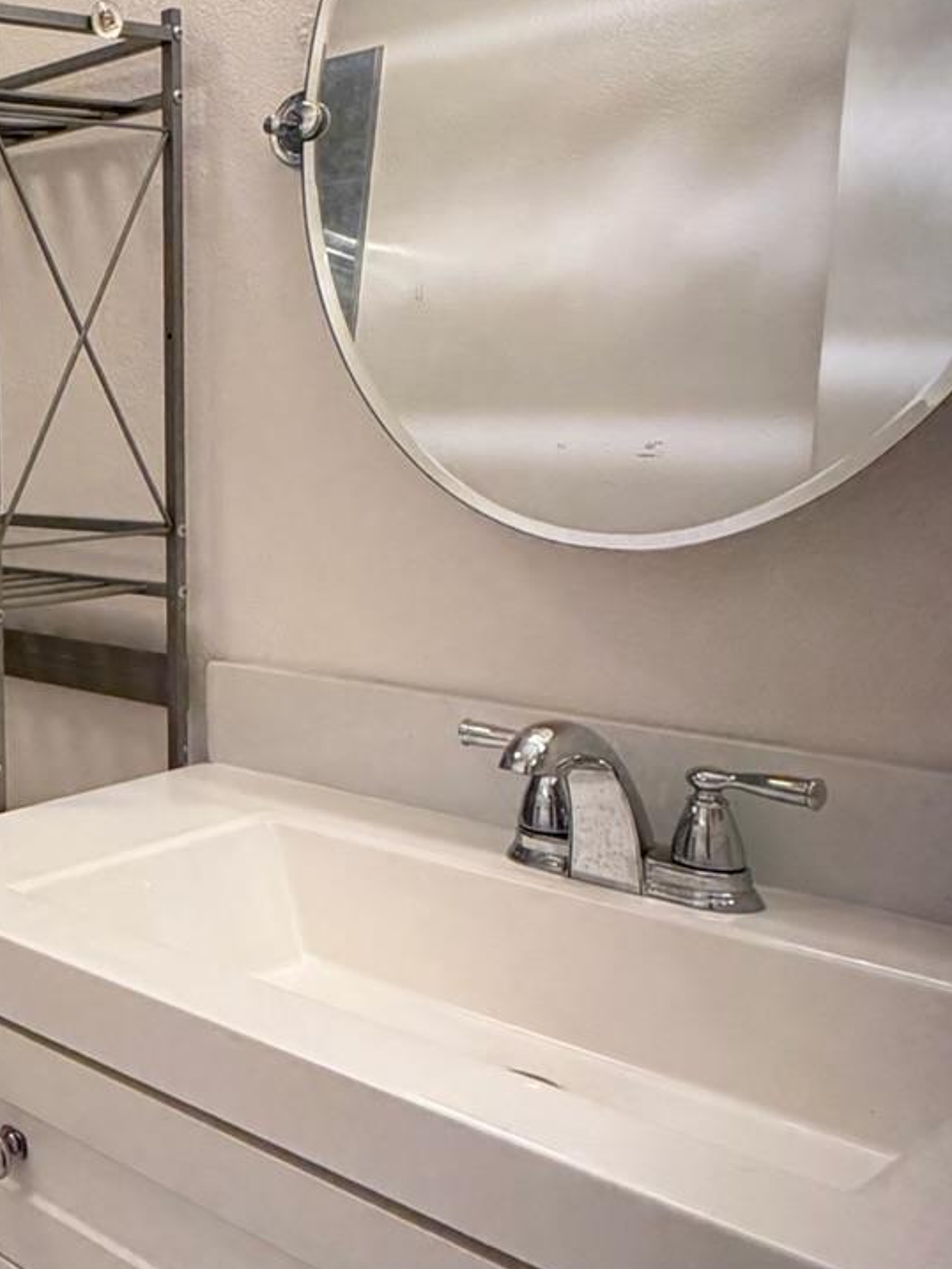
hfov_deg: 28.2
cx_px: -349
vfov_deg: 46.5
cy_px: 497
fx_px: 1466
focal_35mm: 40
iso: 200
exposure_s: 1/120
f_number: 2.2
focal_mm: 2.22
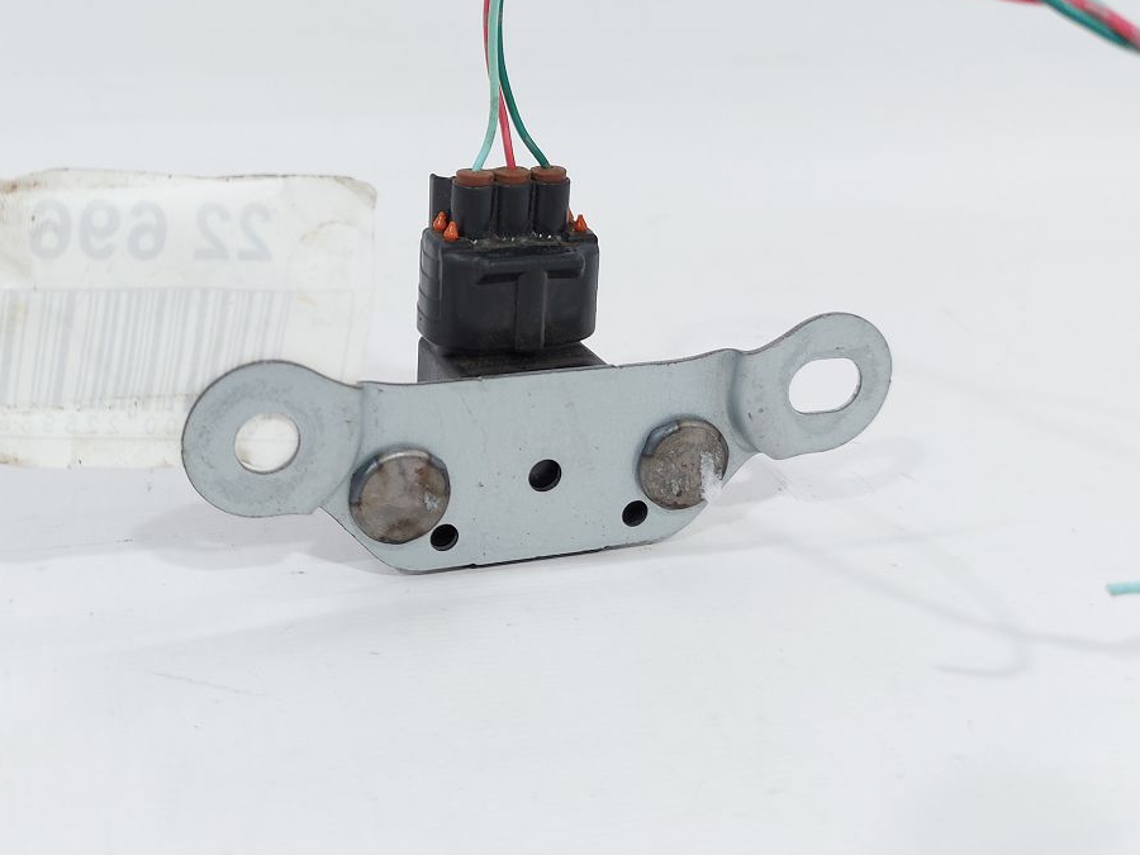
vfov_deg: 38.1
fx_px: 1219
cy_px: 261
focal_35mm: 37
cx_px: 405
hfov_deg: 49.5
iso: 50
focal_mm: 5.23
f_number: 1.8
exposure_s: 1/50
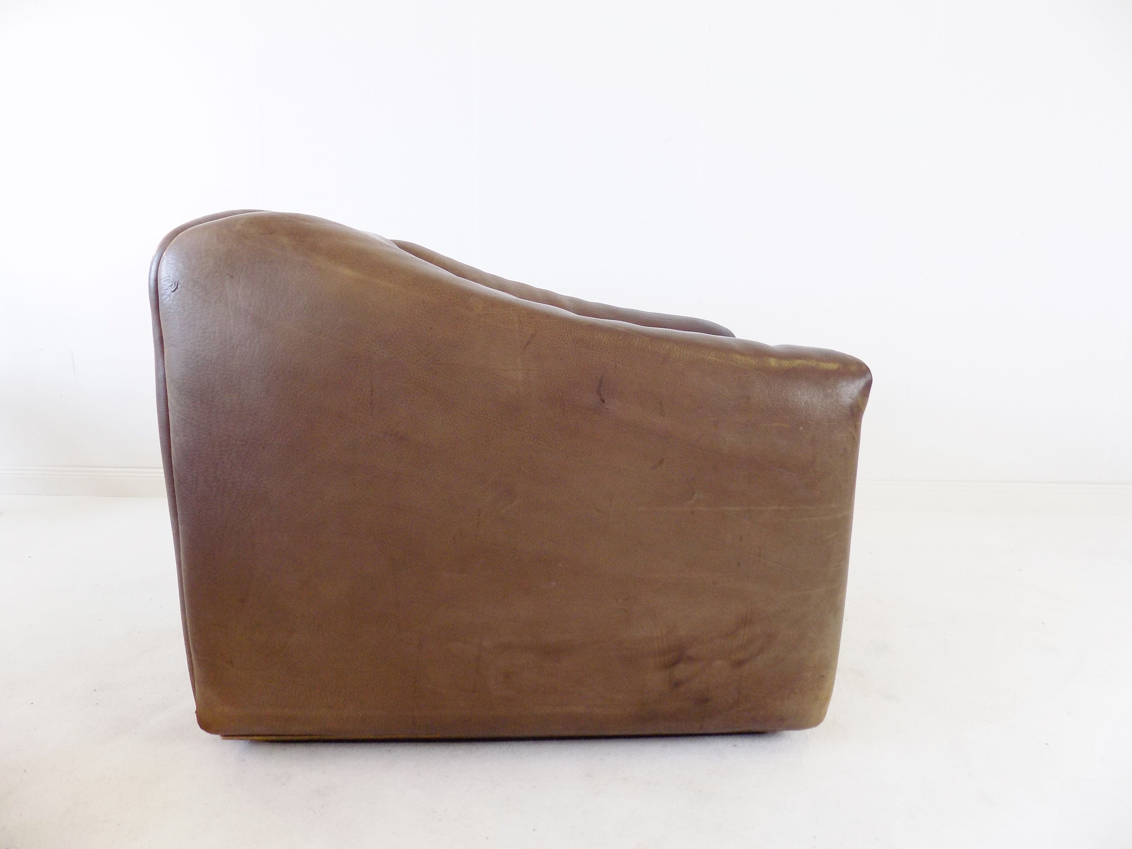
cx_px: 566
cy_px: 424
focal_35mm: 23
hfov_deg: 73.9
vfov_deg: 58.9
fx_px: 752
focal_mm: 4
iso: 125
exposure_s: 1/30
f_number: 3.1
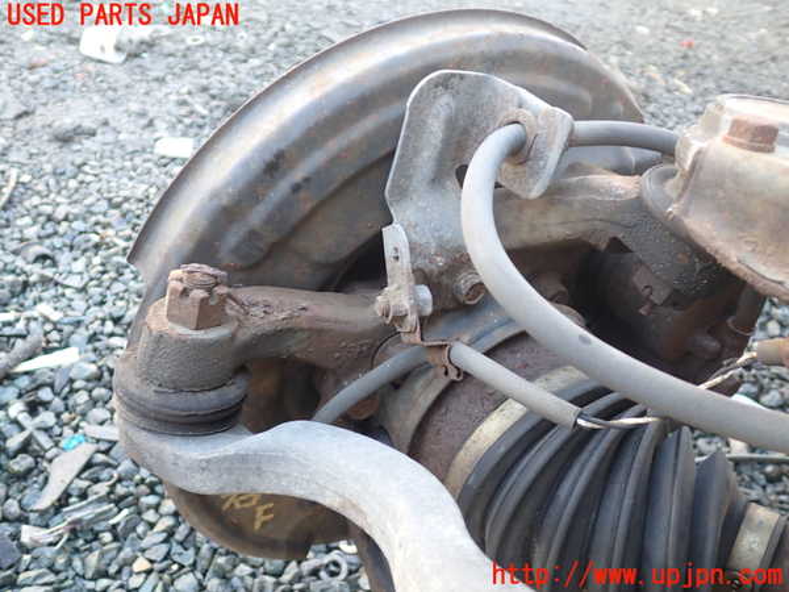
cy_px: 296
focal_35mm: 30
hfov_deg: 60.0
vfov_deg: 46.8
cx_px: 394
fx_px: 684
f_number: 2.3
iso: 160
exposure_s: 1/60
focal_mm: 5.4
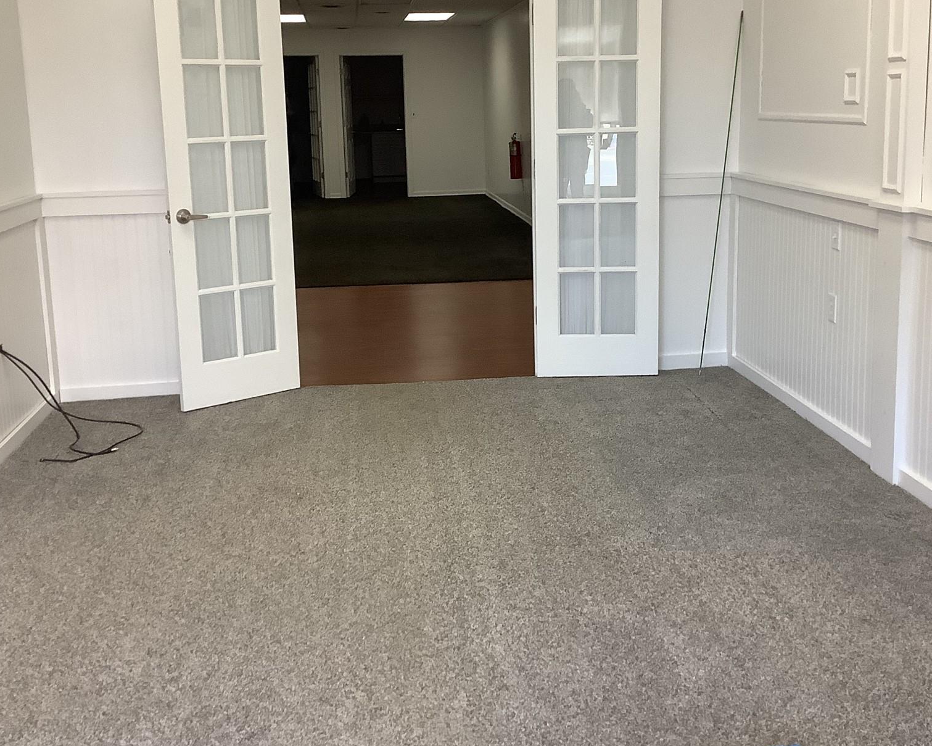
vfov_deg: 36.3
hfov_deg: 44.8
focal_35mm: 41
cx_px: 498
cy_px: 295
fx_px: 1131
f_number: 2.4
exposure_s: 1/60
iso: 125
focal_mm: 3.3
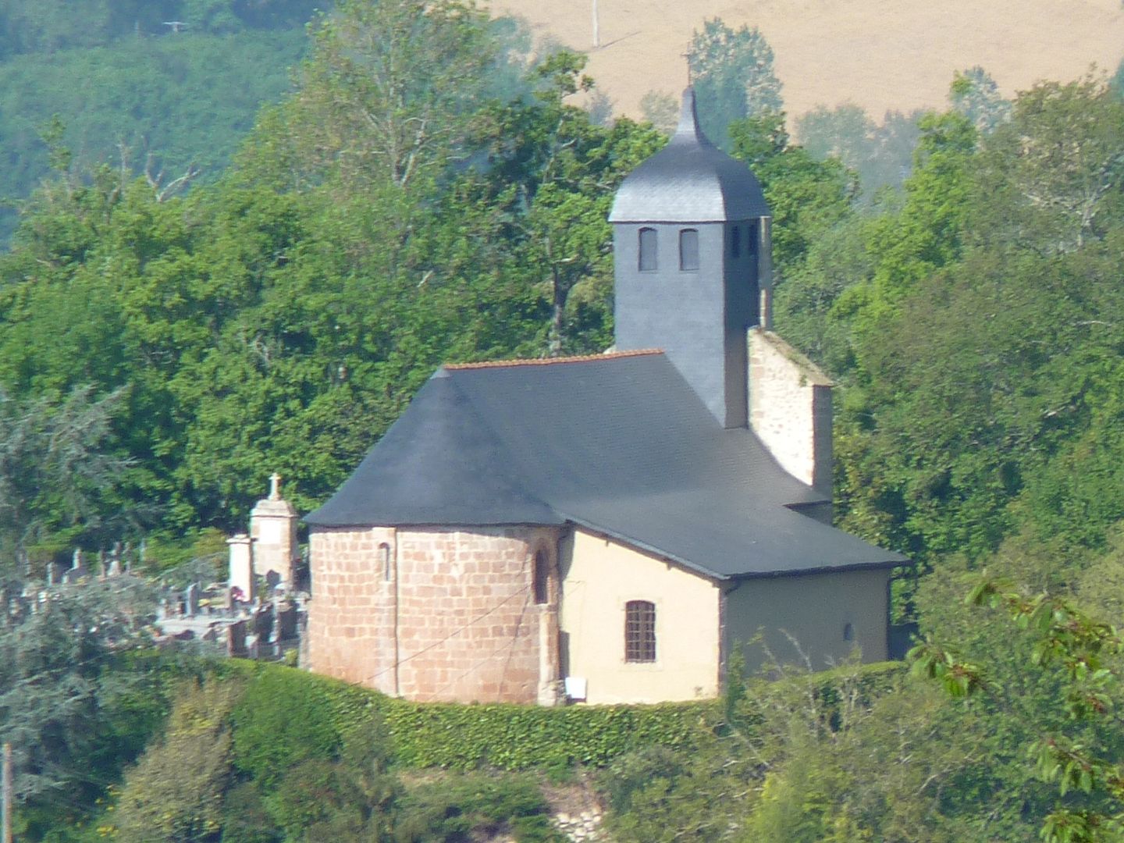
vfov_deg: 3.1
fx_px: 15781
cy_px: 422
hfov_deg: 4.1
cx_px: 562
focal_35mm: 486
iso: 80
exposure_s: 1/250
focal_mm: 86.4
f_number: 5.6
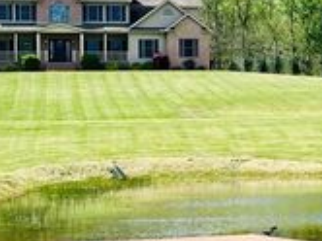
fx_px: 1347
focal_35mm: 145
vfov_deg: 10.2
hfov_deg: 13.5
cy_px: 127
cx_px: 308
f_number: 1.78
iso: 64
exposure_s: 1/3257
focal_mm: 6.76
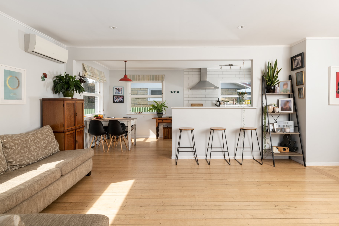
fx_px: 188
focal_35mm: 20
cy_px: 109
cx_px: 175
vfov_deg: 61.9
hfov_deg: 83.9
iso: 250
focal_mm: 19
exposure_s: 1/250
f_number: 8
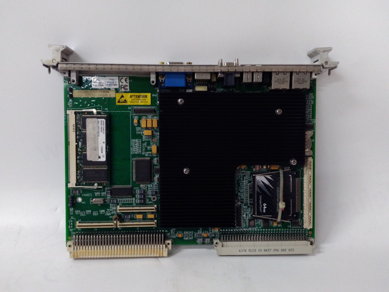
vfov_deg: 51.4
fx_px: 304
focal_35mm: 27
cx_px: 194
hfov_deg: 65.3
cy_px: 146
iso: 445
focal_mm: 3.79
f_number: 2
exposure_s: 1/33
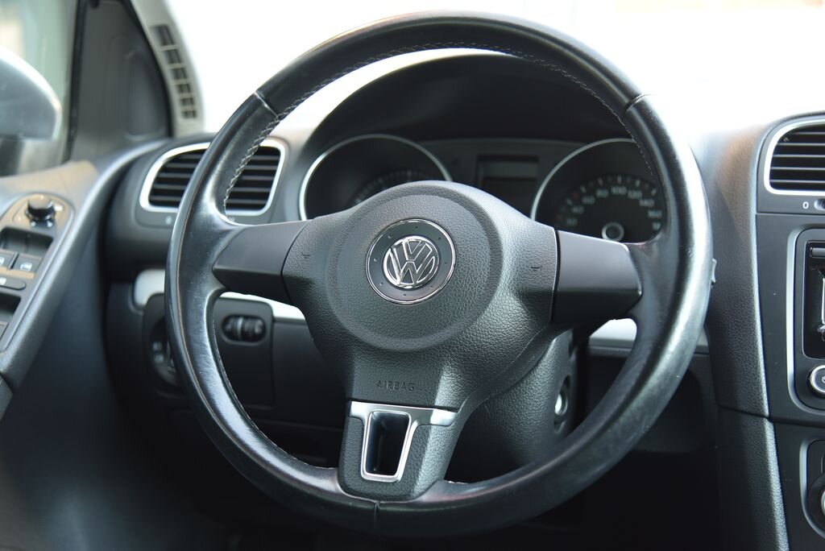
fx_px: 1146
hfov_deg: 39.6
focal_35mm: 50
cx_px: 412
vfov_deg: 27.0
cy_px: 276
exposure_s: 1/13
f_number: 4
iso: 500
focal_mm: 50
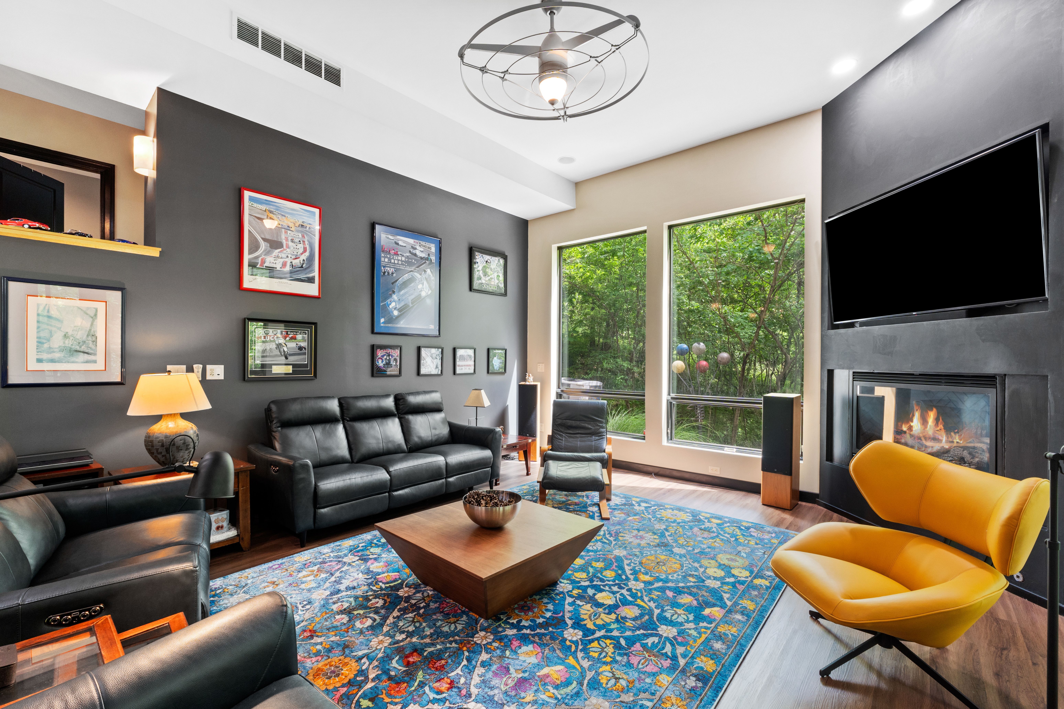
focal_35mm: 15
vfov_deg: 77.3
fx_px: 443
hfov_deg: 100.4
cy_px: 354
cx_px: 532
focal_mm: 10
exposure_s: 1/1.67
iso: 400
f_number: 8
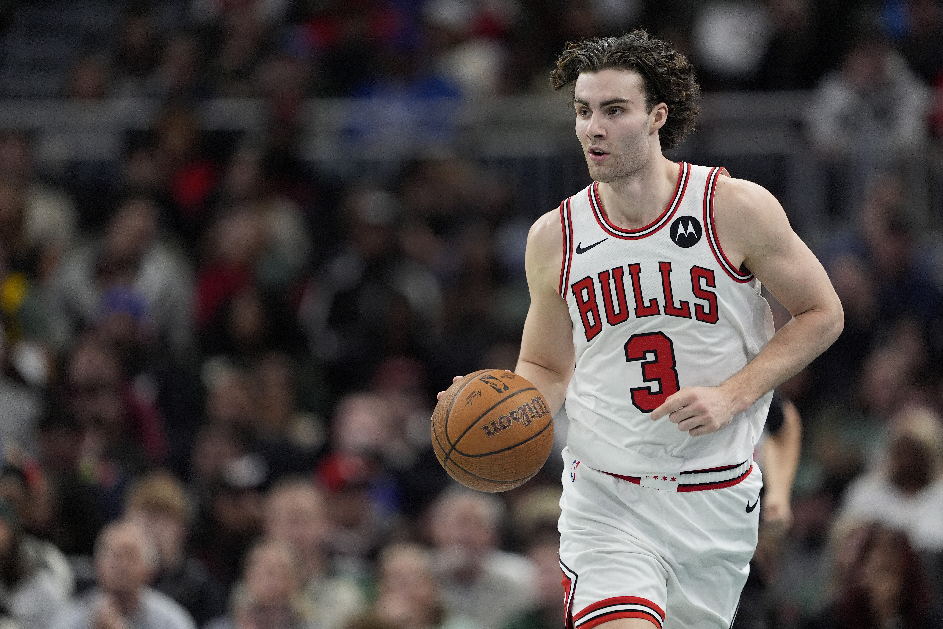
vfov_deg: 3.4
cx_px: 472
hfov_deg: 5.2
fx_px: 10477
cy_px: 314
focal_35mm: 400
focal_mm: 400
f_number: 2.8
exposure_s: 1/1600
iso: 3200
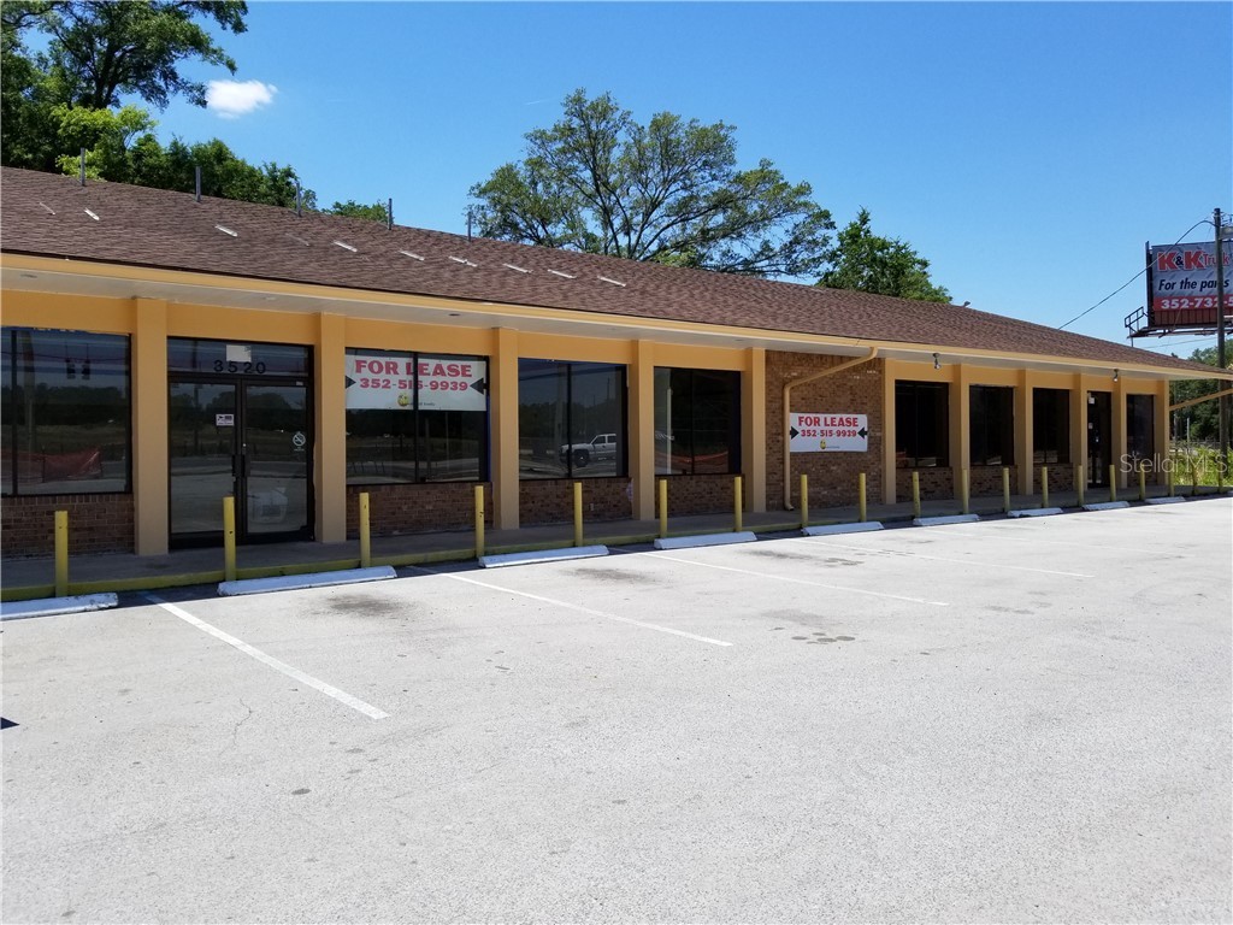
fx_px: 926
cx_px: 616
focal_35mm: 26
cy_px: 462
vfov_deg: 53.1
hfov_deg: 67.3
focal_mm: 4.25
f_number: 1.7
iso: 50
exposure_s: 1/2408
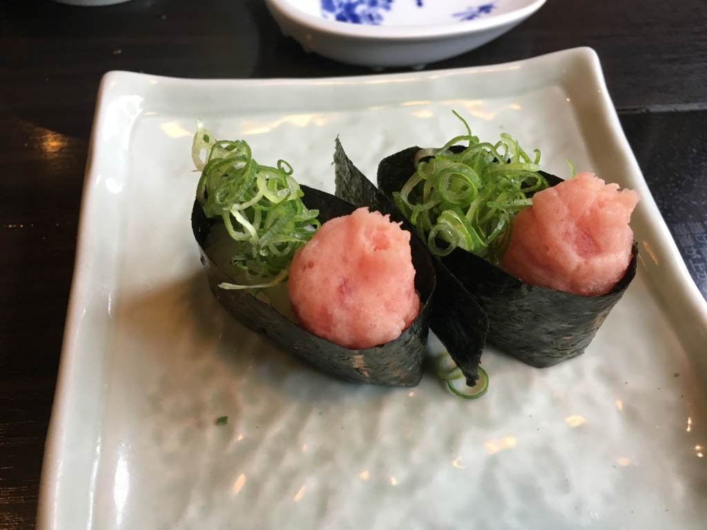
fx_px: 592
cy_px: 265
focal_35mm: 29
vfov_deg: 48.2
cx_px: 354
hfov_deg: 61.7
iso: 64
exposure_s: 1/33
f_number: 2.2
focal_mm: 4.15
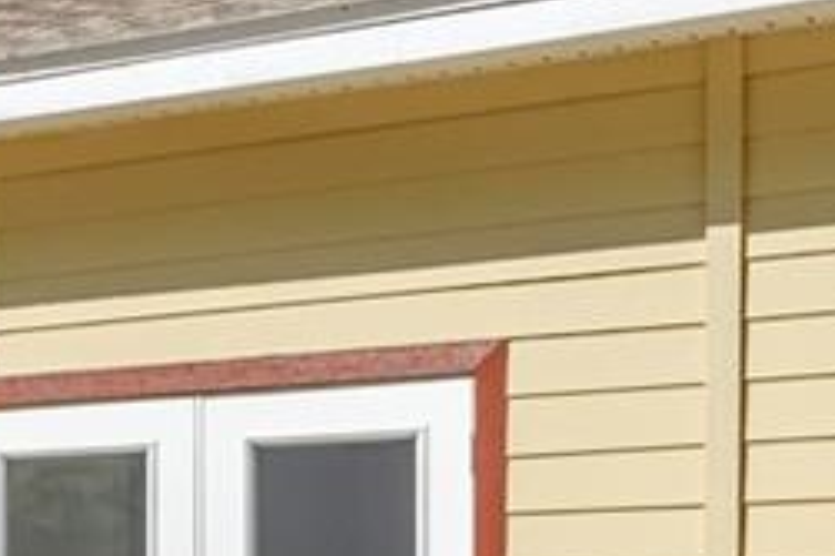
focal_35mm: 102
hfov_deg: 19.3
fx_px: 2364
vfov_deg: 13.1
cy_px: 618
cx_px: -47
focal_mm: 16
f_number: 10
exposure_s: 1/800
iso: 320
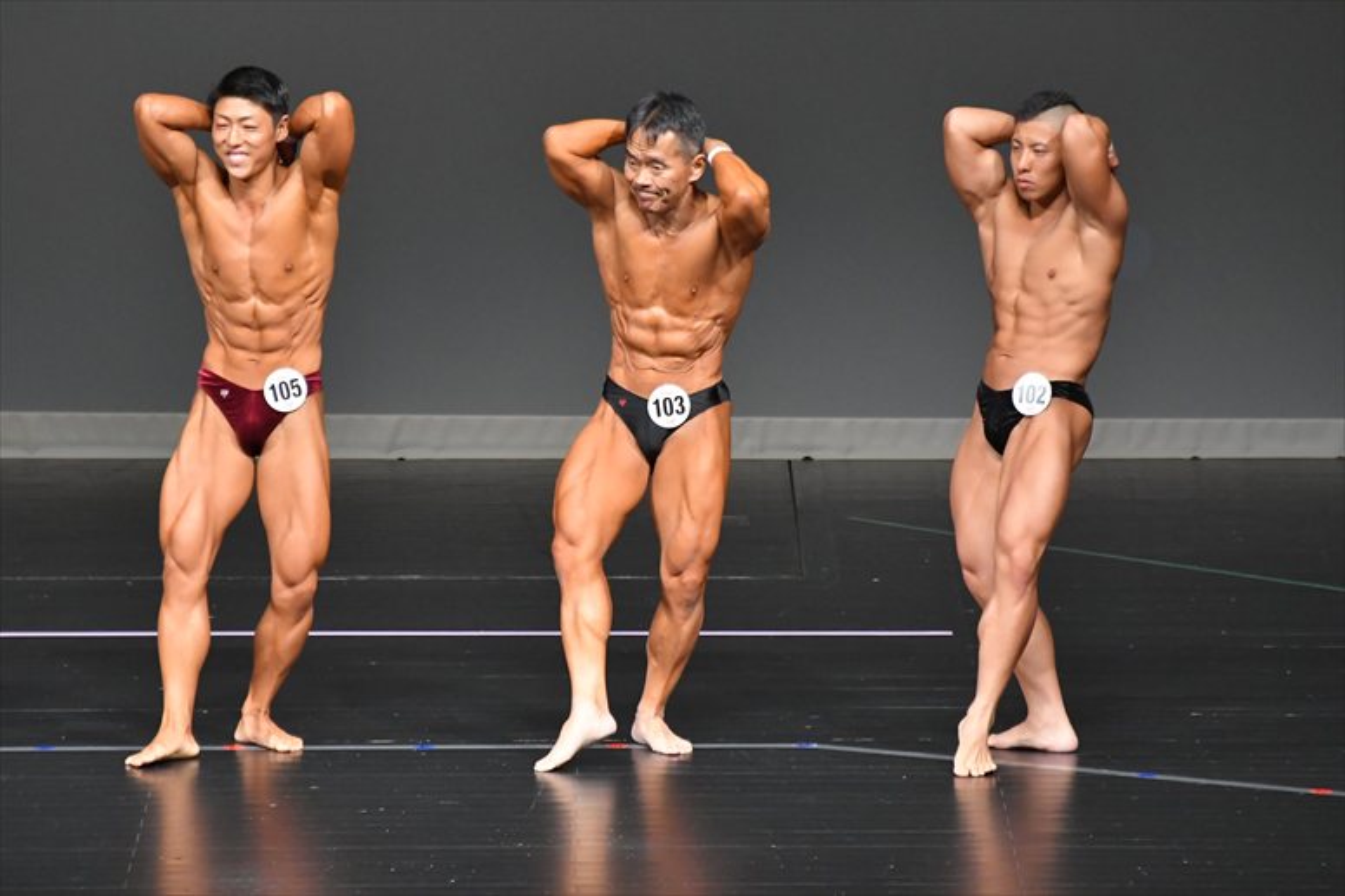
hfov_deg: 6.5
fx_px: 11763
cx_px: 672
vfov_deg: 4.4
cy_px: 448
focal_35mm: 315
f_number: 5.6
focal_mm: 210
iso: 5000
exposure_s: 1/400
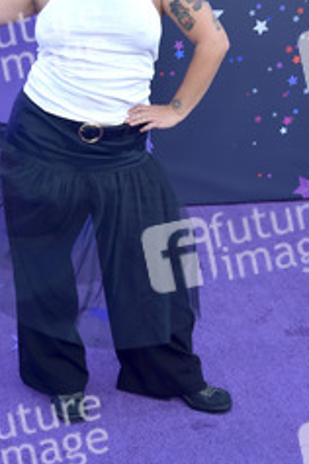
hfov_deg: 22.7
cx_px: 66
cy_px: 149
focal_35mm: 59
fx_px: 760
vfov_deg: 33.6
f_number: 6.3
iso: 400
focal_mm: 35
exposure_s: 1/250
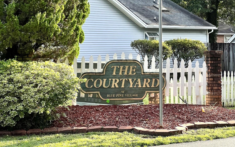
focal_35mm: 109
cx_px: 118
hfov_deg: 19.1
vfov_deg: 11.9
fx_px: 698
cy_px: 18
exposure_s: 1/306
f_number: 2.8
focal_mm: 9
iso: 32
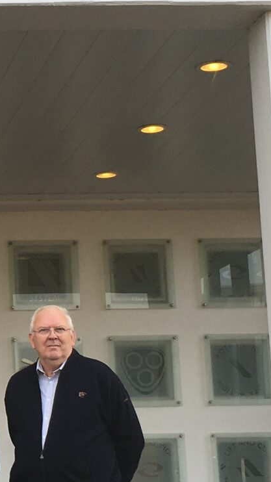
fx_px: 1393
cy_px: 248
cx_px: -138
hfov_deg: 10.7
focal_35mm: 109
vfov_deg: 19.6
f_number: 2.2
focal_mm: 4.15
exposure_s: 1/202
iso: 25
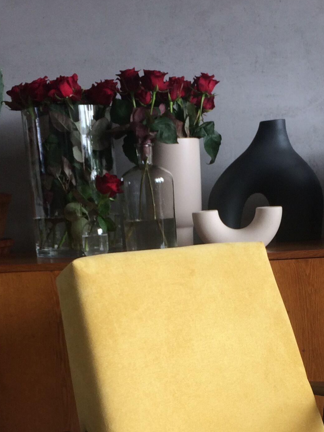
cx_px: 212
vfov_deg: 27.6
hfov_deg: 21.5
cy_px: 383
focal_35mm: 68
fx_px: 849
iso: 32
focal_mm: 4.15
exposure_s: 1/100
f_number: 2.2
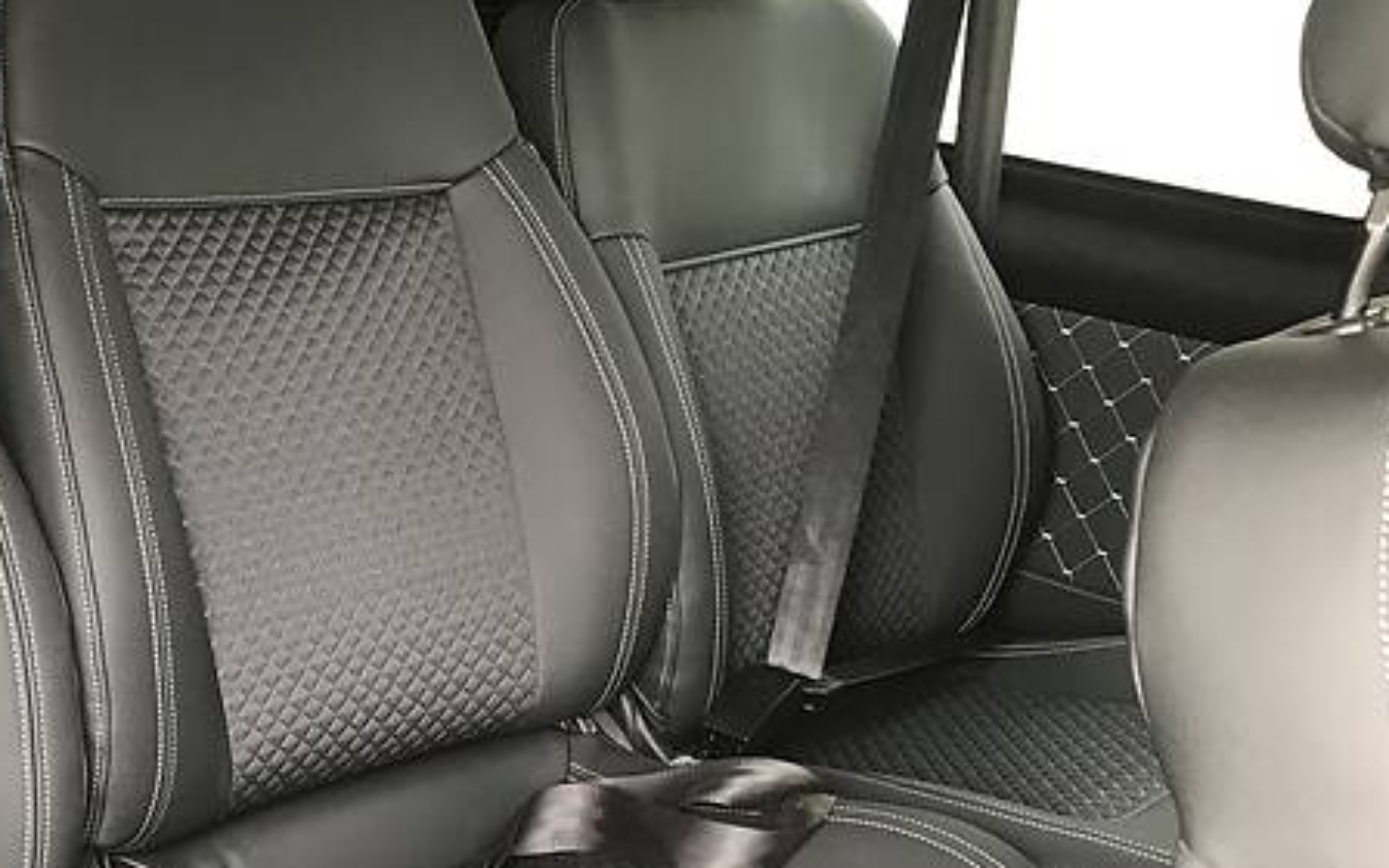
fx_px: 2006
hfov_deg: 36.4
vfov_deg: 24.0
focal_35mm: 53
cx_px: 208
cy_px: 704
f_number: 1.8
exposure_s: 1/19
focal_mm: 4
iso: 40
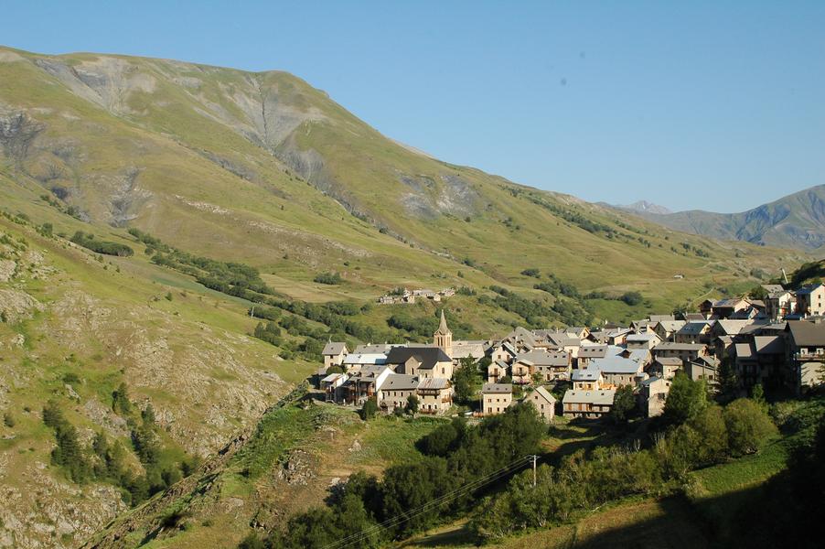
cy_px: 274
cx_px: 412
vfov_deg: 28.0
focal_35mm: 48
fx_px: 1099
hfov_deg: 41.1
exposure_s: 1/250
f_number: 10
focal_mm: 32
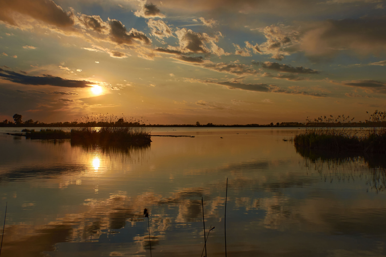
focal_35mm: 37
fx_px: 397
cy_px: 129
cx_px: 190
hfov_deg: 51.9
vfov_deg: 35.9
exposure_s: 1/400
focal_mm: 24
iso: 200
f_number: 20
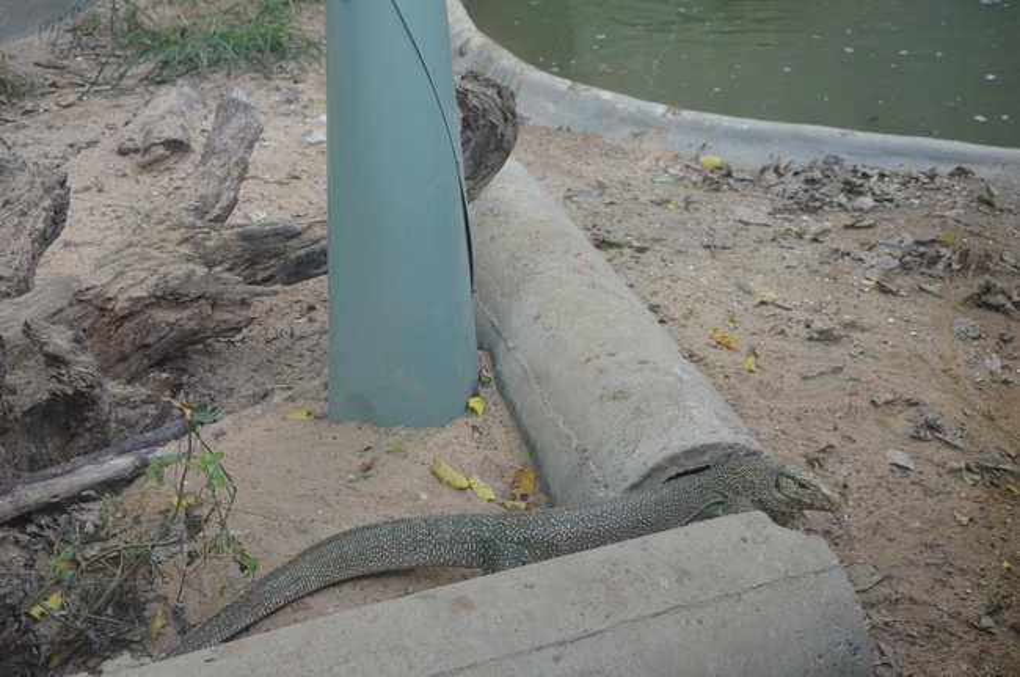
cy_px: 338
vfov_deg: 21.5
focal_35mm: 63
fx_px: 1782
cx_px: 510
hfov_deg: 31.9
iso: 1600
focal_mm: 42
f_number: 7.1
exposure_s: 1/200
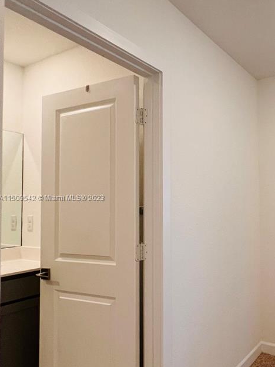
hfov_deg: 47.6
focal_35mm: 25
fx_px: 265
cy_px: 198
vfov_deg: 69.3
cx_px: 261
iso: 160
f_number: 1.8
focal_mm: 1.57
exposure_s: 1/120
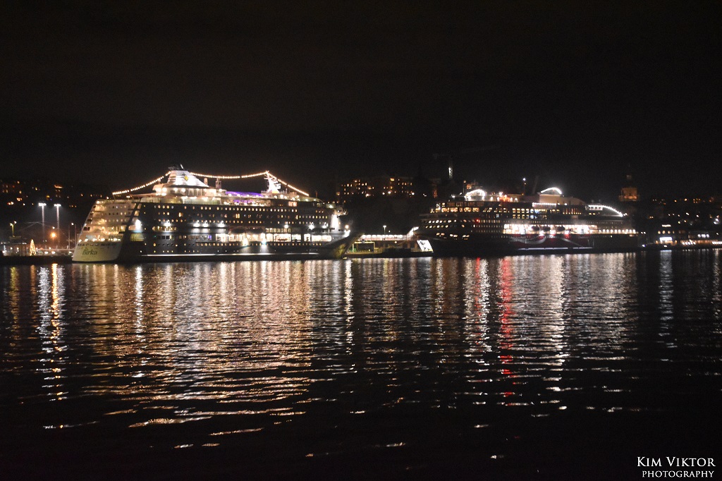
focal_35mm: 128
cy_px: 240
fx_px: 2556
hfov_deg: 16.1
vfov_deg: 10.7
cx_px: 361
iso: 6400
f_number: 6.3
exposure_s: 1/30
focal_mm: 85
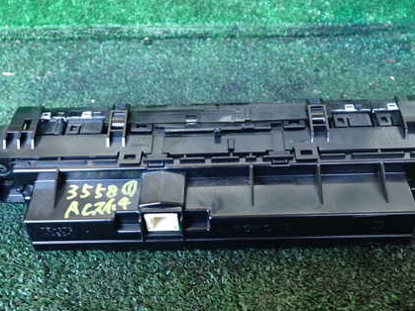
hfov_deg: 43.9
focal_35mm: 43
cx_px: 216
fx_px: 515
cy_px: 156
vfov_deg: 33.6
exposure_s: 1/30
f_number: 2.3
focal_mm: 5.4
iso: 800
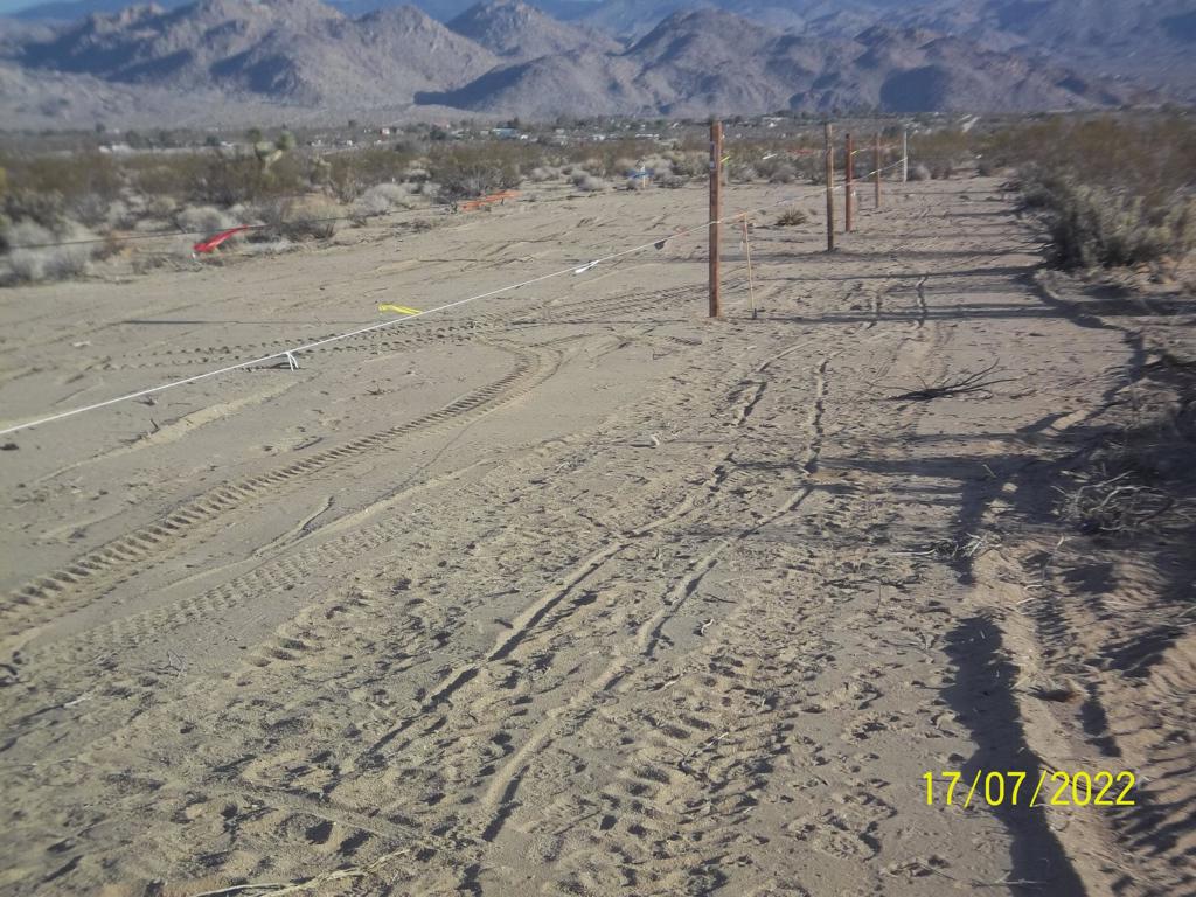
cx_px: 598
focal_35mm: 74
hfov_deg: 26.3
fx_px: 2557
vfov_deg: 19.9
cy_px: 448
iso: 80
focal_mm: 13.2
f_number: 9.8
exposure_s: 1/125
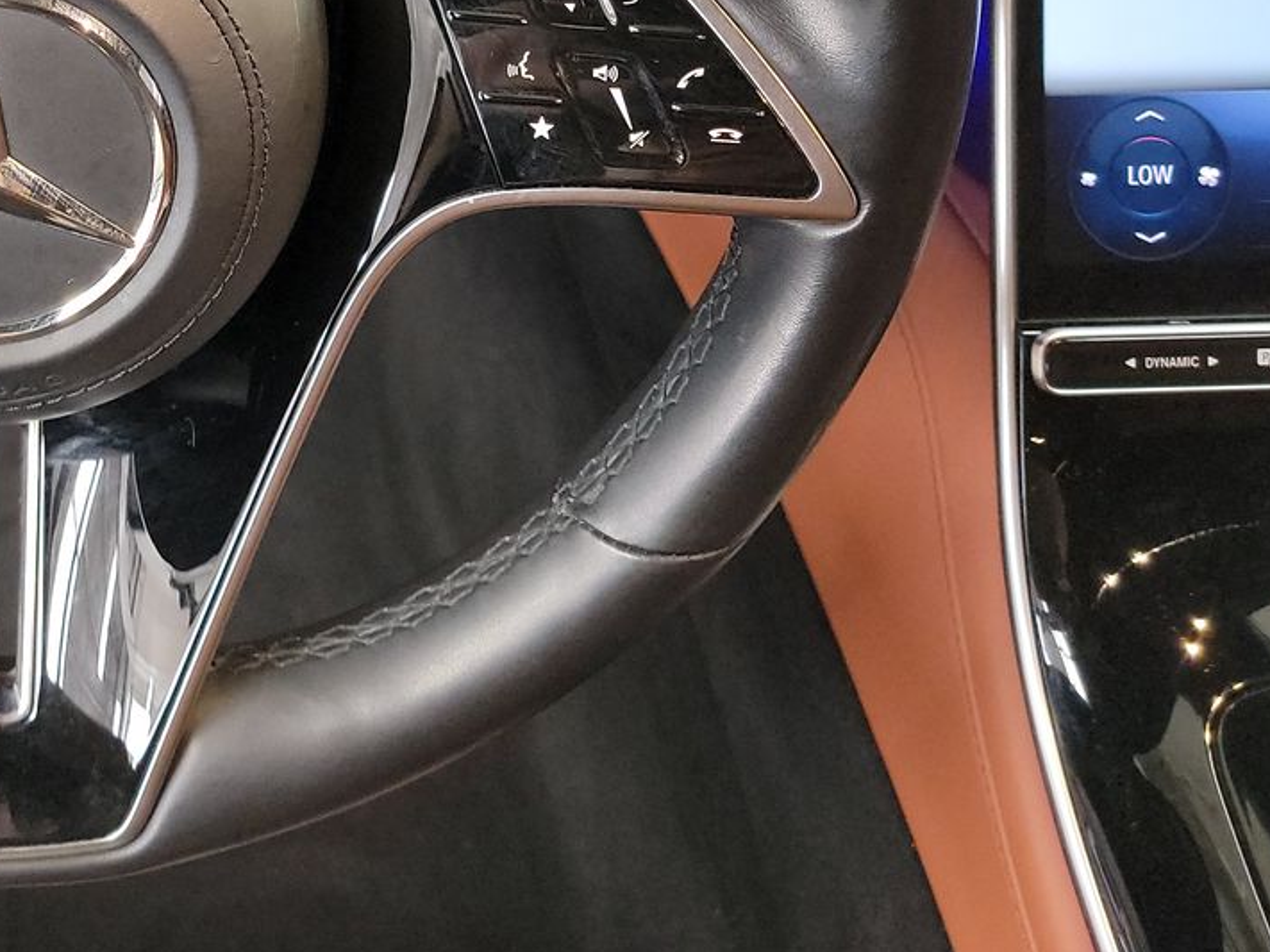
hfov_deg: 33.6
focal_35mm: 54
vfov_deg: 25.0
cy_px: -111
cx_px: 118
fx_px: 1981
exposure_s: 1/59
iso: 1059
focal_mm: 6.7
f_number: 1.8
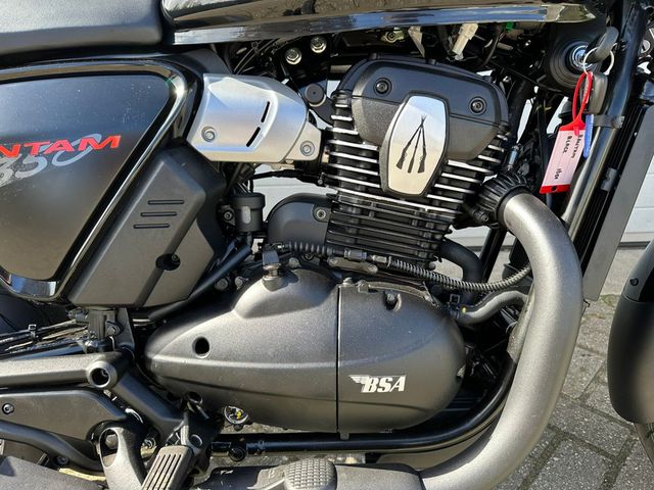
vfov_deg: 56.8
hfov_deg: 71.6
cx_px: 327
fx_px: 453
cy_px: 245
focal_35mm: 24
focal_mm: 6.86
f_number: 1.78
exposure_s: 1/452
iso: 80
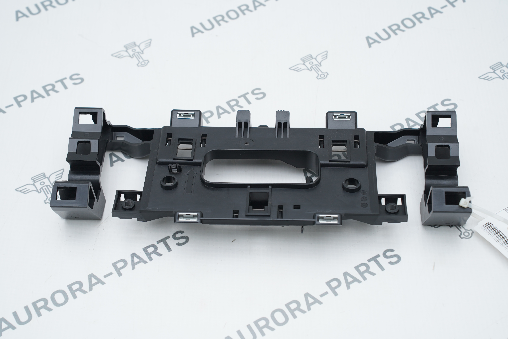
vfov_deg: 20.6
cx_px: 254
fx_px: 931
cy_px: 170
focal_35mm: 66
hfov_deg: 30.5
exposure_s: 1/160
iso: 500
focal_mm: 66
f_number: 6.3
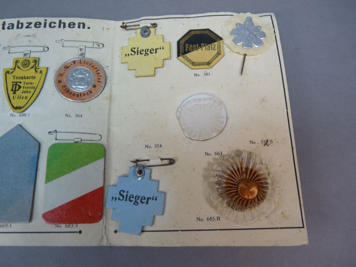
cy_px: 134
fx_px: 278
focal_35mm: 27
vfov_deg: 51.4
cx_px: 178
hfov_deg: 65.3
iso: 100
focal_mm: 4.8
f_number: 2.8
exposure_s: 1/40
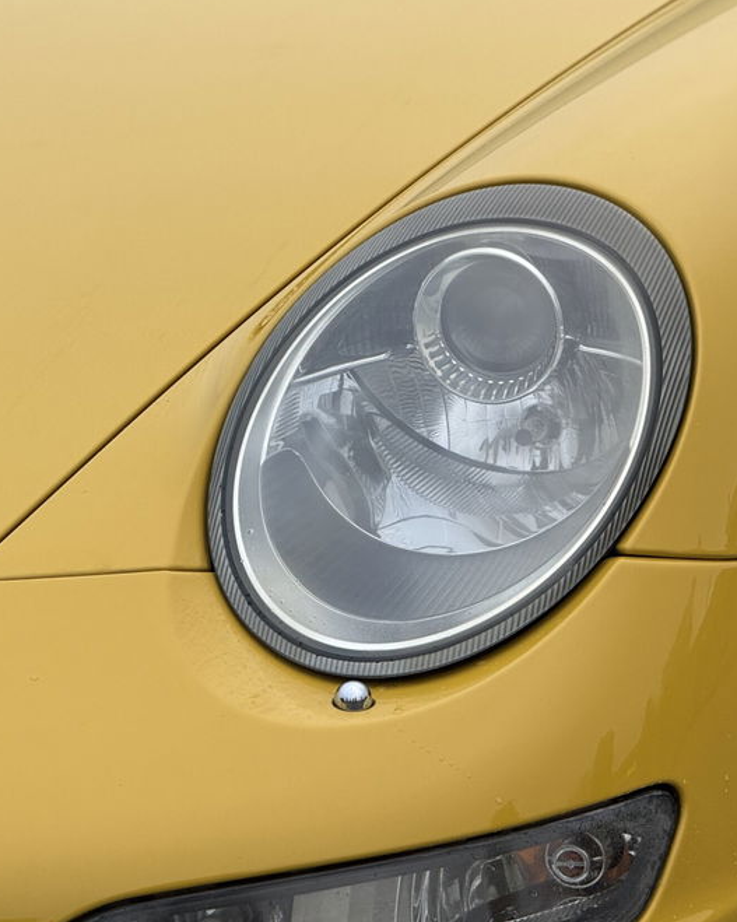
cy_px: 508
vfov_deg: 10.6
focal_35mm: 182
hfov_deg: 8.5
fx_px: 4963
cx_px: 450
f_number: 2.8
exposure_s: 1/125
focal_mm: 15.66
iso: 50
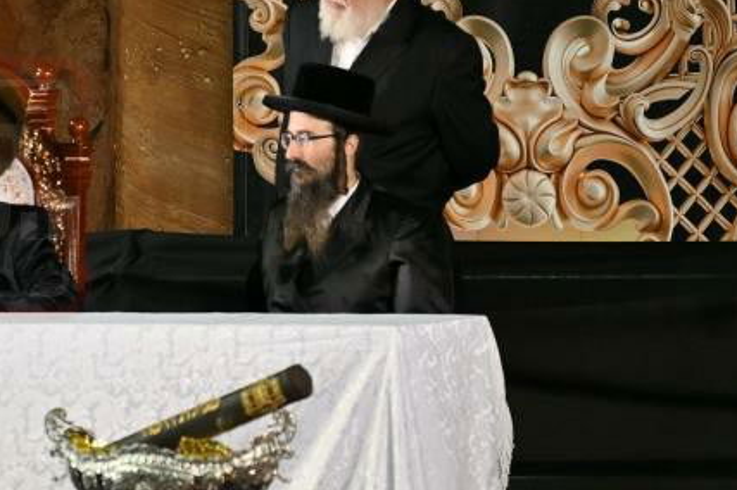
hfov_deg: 2.9
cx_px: -41
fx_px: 14728
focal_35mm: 720
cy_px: 223
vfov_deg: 1.9
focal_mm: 200
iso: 200
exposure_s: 1/200
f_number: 2.8
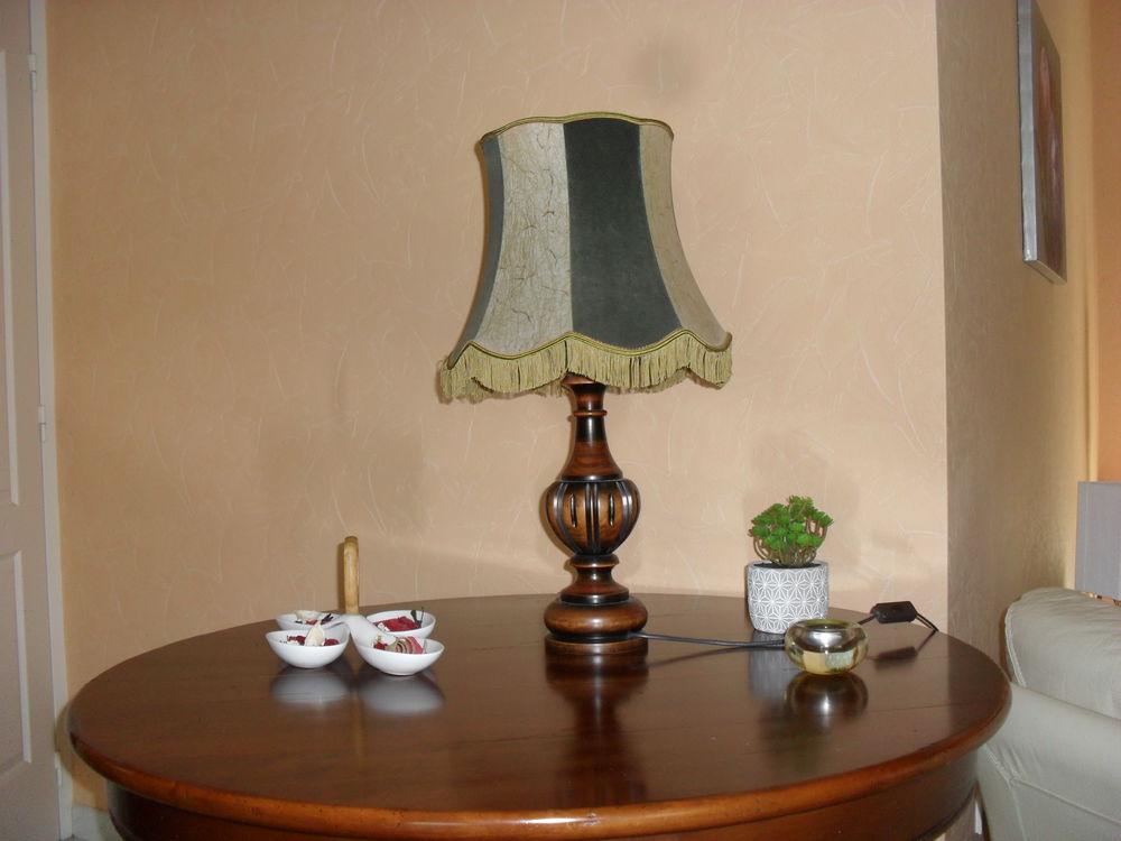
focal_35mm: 35
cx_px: 560
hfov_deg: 52.6
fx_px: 1133
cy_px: 420
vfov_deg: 40.7
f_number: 3.2
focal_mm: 6.3
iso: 200
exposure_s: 1/45
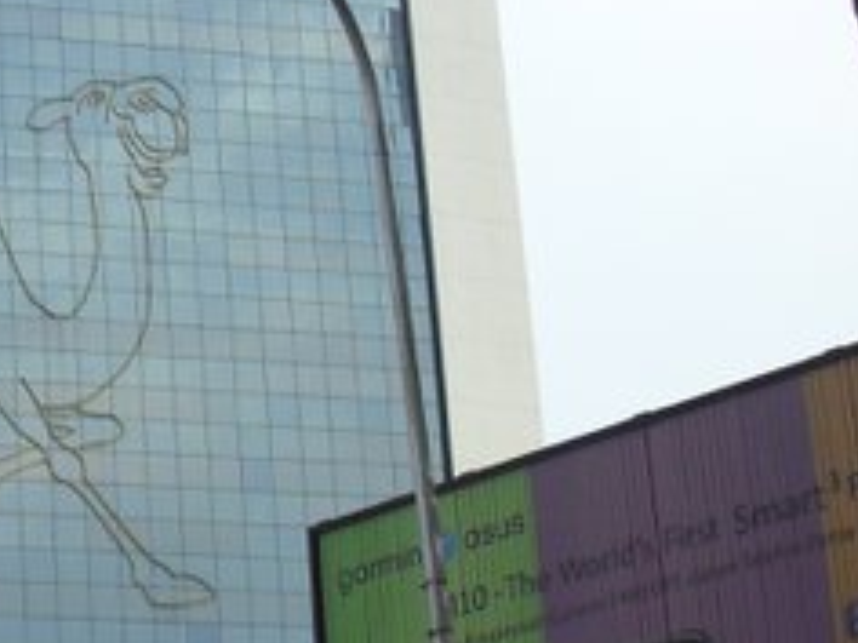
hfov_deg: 14.8
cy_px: 403
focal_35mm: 129
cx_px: -175
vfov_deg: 11.5
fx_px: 3197
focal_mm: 6.2
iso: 100
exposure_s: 1/125
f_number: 8
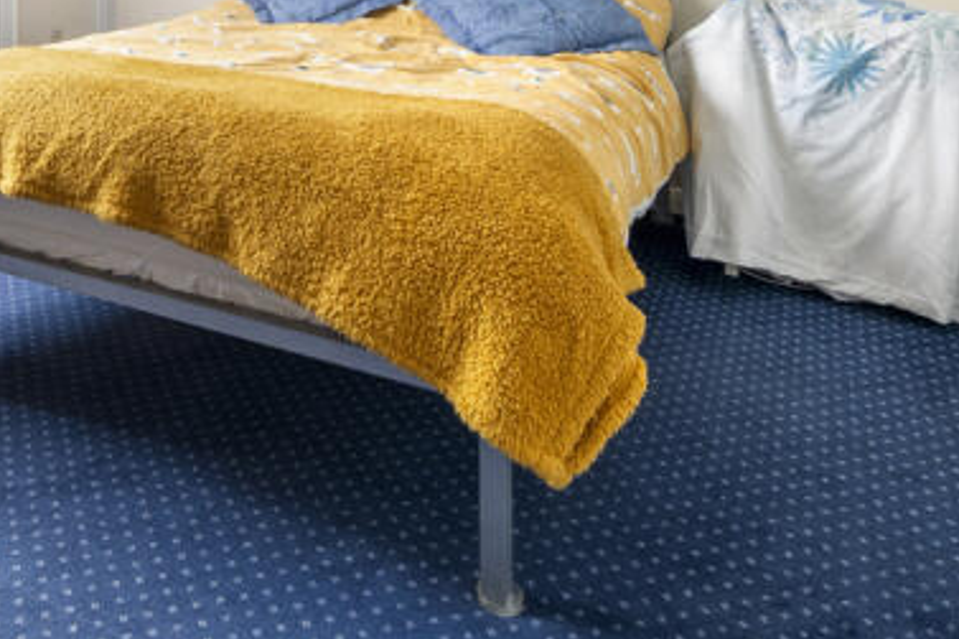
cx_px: 173
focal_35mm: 38
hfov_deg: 47.5
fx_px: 1012
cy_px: -121
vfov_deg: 30.1
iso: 200
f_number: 16
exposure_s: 1/2
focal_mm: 14
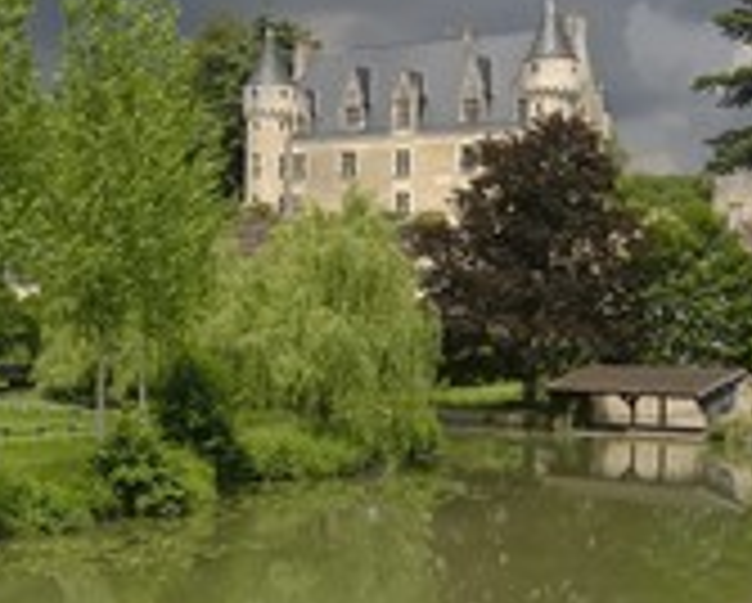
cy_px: 310
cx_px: 340
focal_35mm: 85
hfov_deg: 22.4
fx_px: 1894
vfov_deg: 18.1
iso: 100
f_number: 11
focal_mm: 24
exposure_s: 1/125
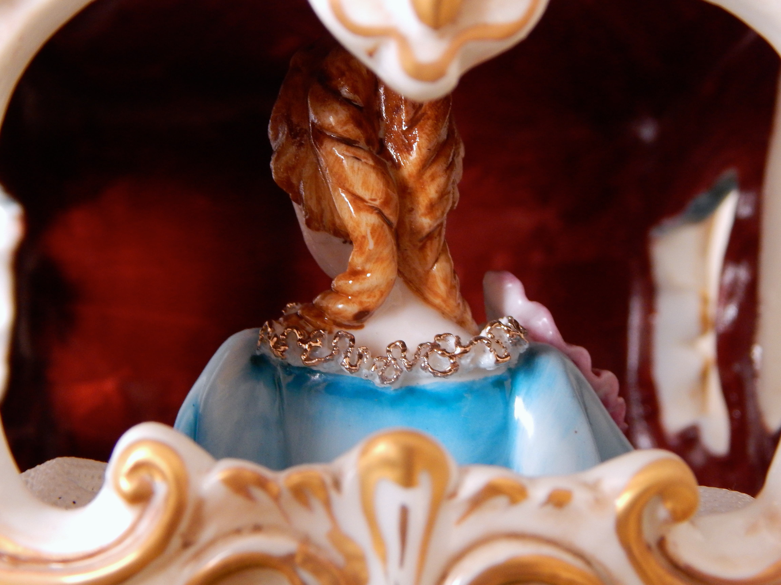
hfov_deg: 20.9
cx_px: 390
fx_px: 2121
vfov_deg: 15.7
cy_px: 292
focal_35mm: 94
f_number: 4.4
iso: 400
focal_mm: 16.6
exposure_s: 1/15
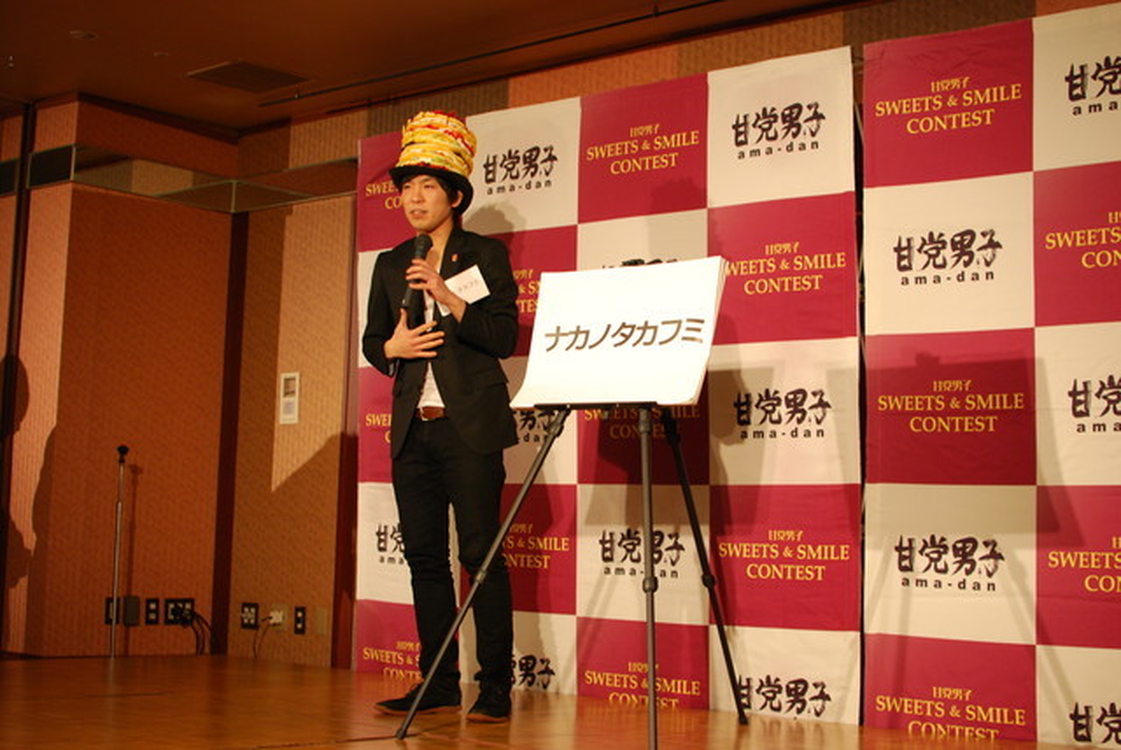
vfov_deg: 25.8
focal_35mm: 52
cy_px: 375
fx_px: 1636
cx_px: 560
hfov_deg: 37.8
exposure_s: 1/30
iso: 500
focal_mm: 35
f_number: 2.8
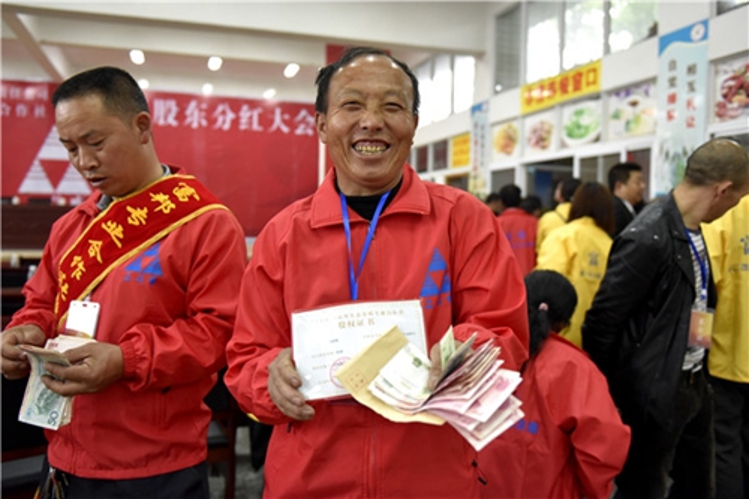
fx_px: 603
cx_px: 374
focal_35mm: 29
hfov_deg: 63.7
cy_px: 250
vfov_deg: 44.9
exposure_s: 1/250
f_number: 2.8
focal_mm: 29
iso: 3600
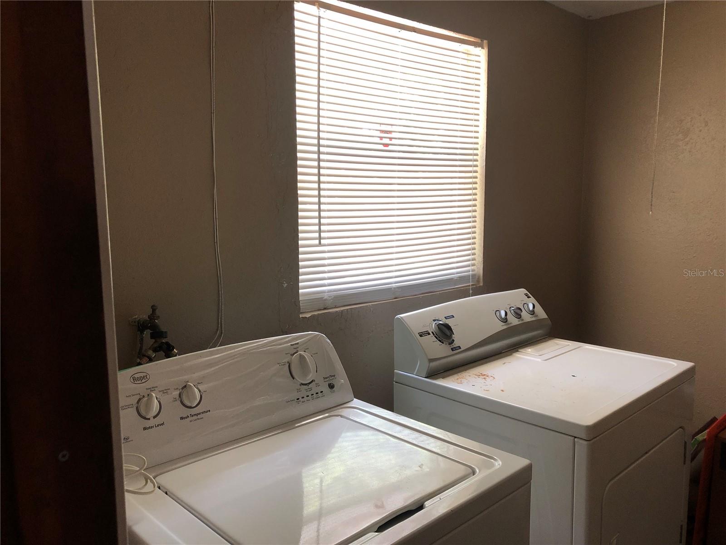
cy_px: 272
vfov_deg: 49.7
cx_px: 363
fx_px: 587
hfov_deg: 63.4
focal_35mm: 28
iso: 40
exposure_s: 1/20
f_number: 1.8
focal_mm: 3.99
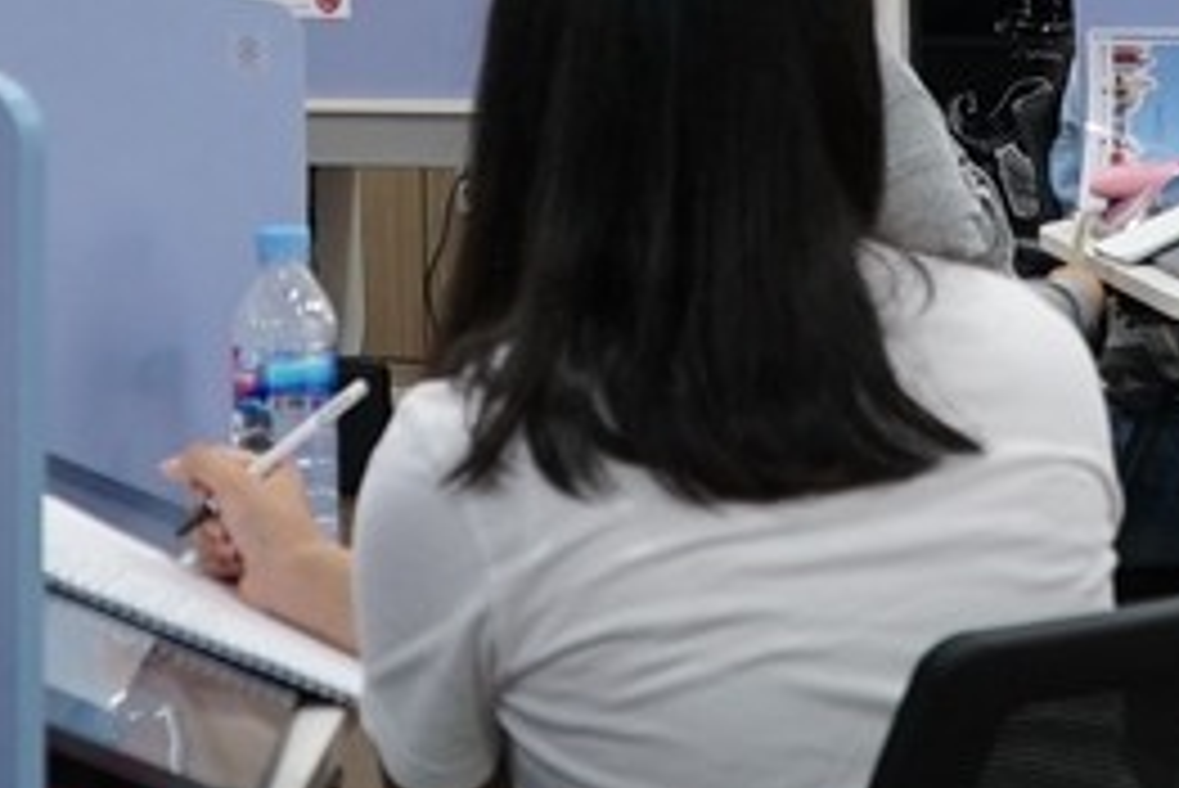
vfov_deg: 8.8
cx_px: 670
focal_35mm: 154
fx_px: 5046
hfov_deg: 13.3
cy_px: -151
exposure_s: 1/50
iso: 500
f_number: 4
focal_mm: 28
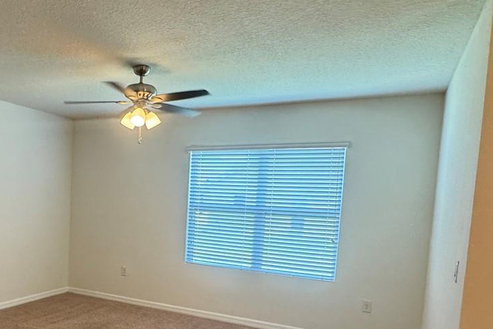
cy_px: 233
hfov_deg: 56.1
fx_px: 438
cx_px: 127
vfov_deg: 40.3
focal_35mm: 32
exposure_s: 1/120
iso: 250
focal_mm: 2.22
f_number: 2.2
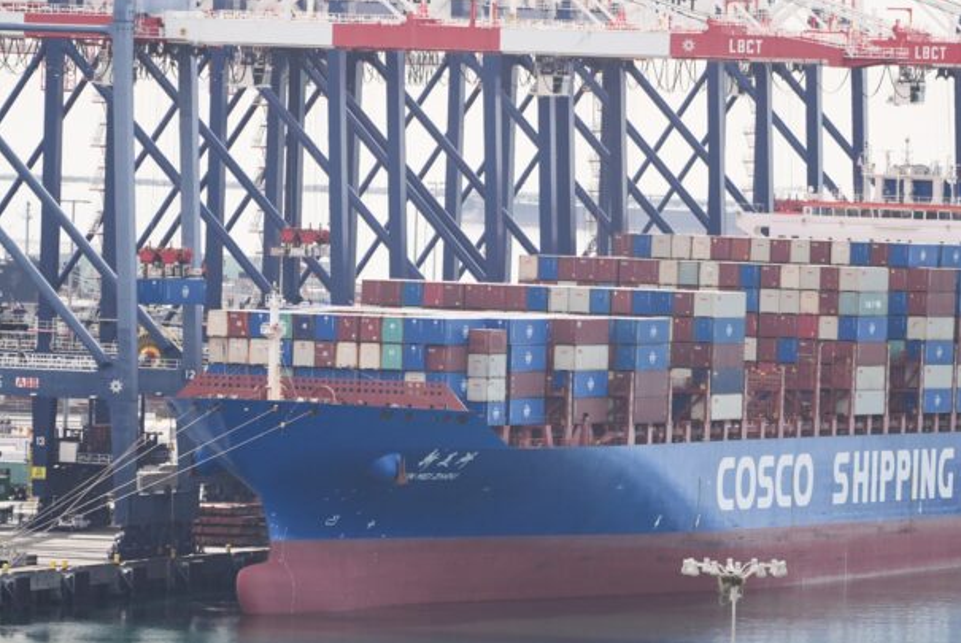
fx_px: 11706
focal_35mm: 438
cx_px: 481
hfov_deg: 4.7
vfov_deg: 3.1
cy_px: 308
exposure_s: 1/2500
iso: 320
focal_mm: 276
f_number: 5.6
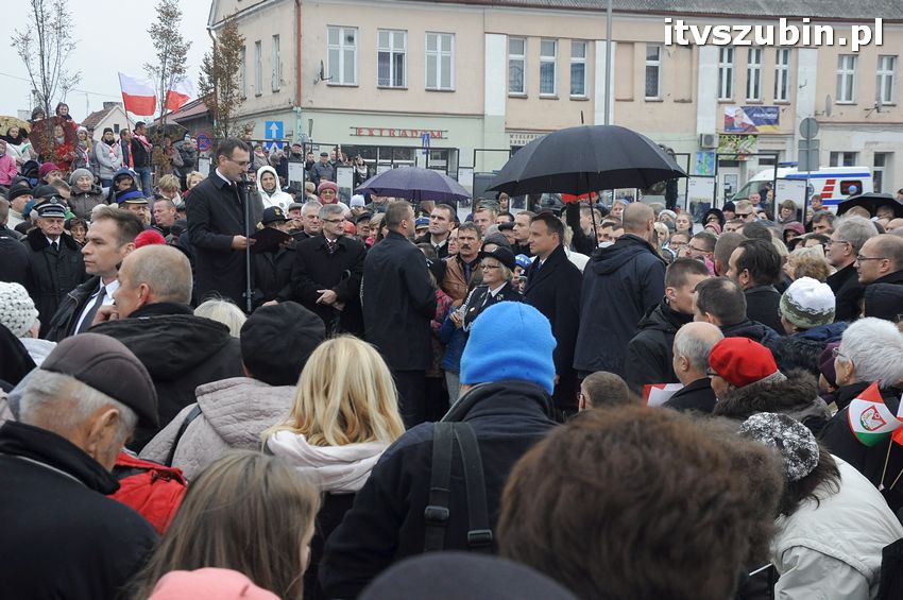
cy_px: 300
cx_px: 452
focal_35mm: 57
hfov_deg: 35.1
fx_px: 1428
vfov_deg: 23.7
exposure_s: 1/250
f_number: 8
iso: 800
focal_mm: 38
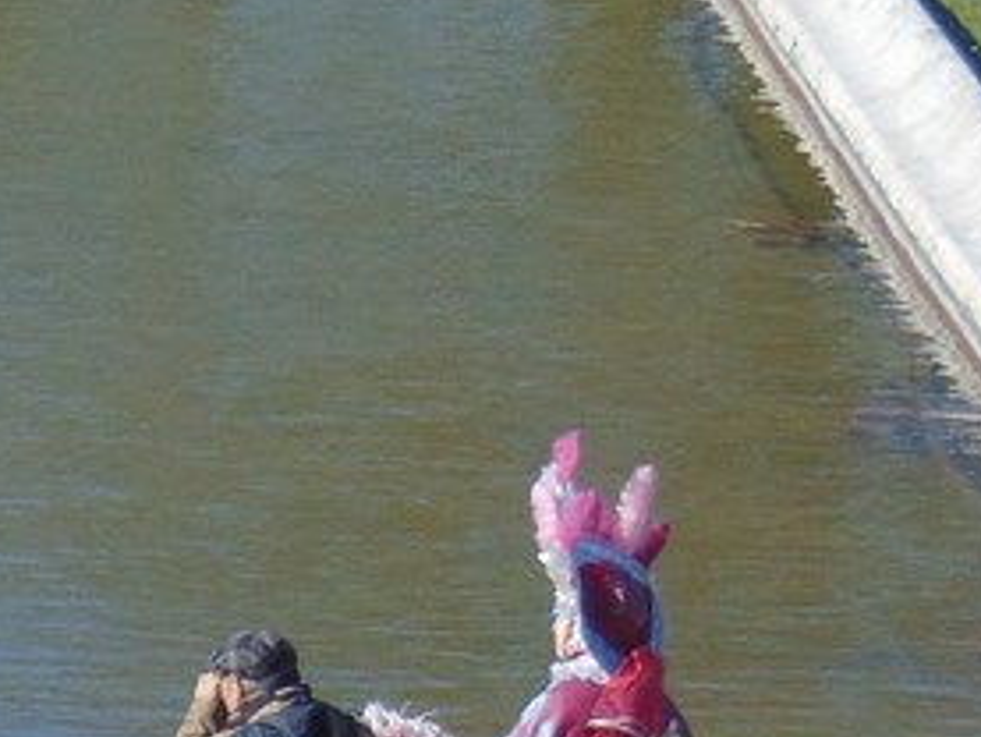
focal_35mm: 614
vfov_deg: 2.4
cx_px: -1094
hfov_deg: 3.2
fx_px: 17408
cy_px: 156
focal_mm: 23.9
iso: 80
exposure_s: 1/640
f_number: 4
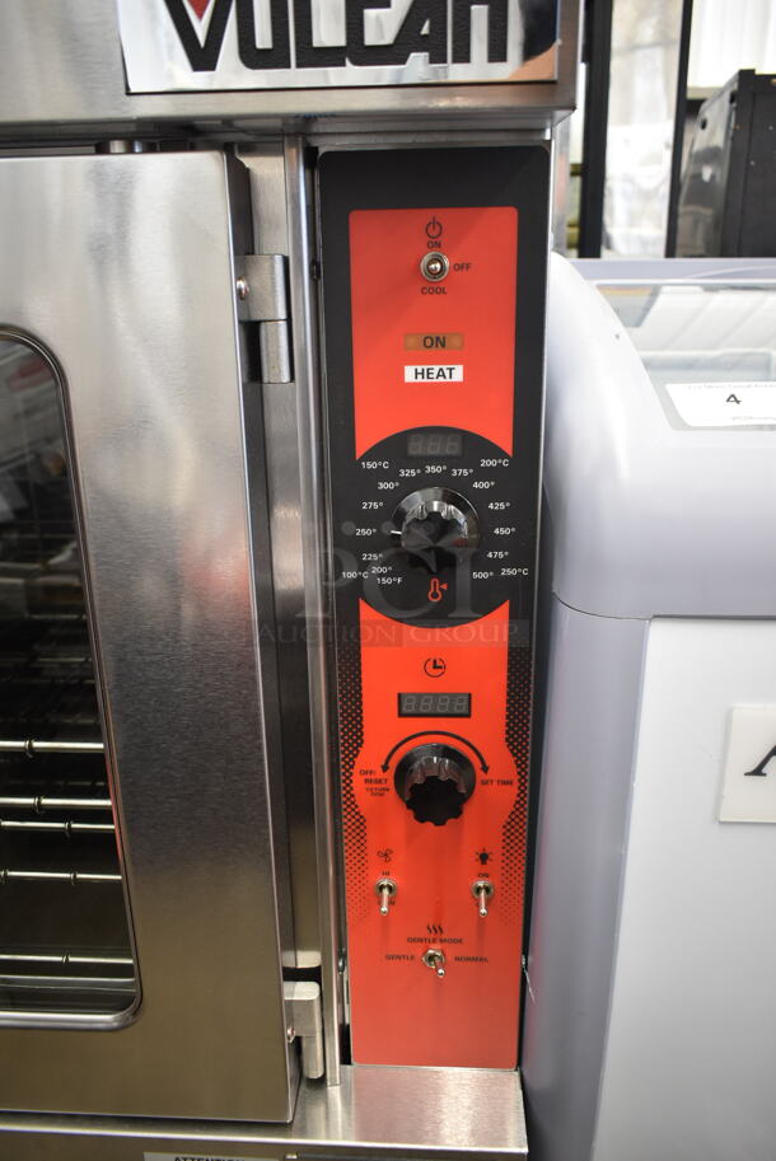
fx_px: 872
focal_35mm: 27
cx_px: 388
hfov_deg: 48.0
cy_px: 580
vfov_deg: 67.3
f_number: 3.5
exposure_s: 1/30
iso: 800
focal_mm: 18
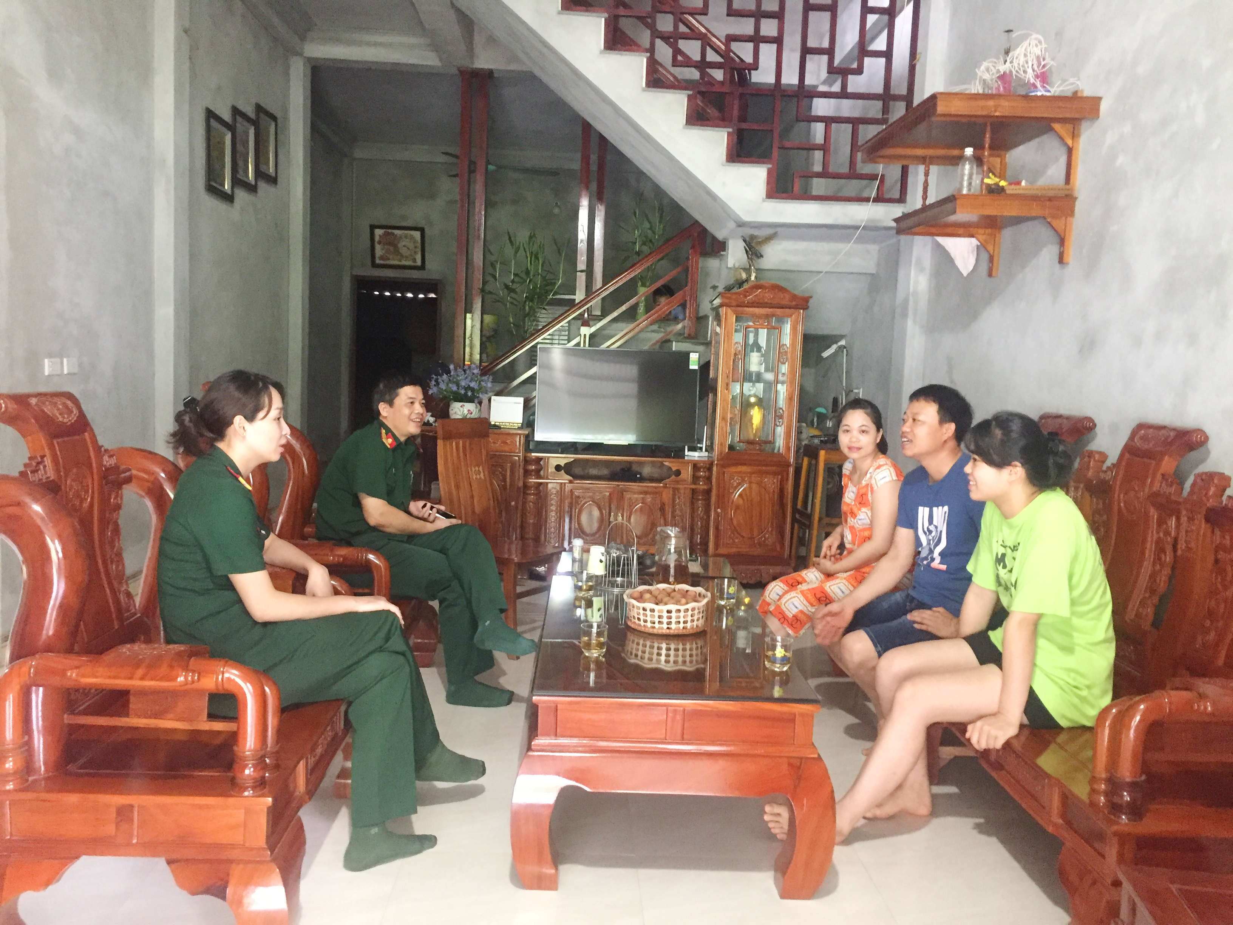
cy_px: 462
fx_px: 1033
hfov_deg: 61.7
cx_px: 616
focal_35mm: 29
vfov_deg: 48.2
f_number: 2.2
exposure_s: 1/17
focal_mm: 4.15
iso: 250
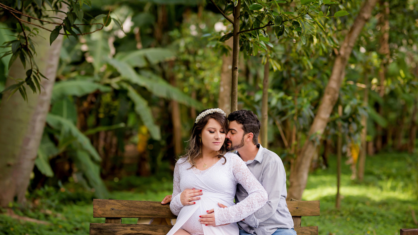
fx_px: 1130
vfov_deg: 11.9
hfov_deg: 20.9
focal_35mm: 102
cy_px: 145
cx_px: 194
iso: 160
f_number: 2
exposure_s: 1/400
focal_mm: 85
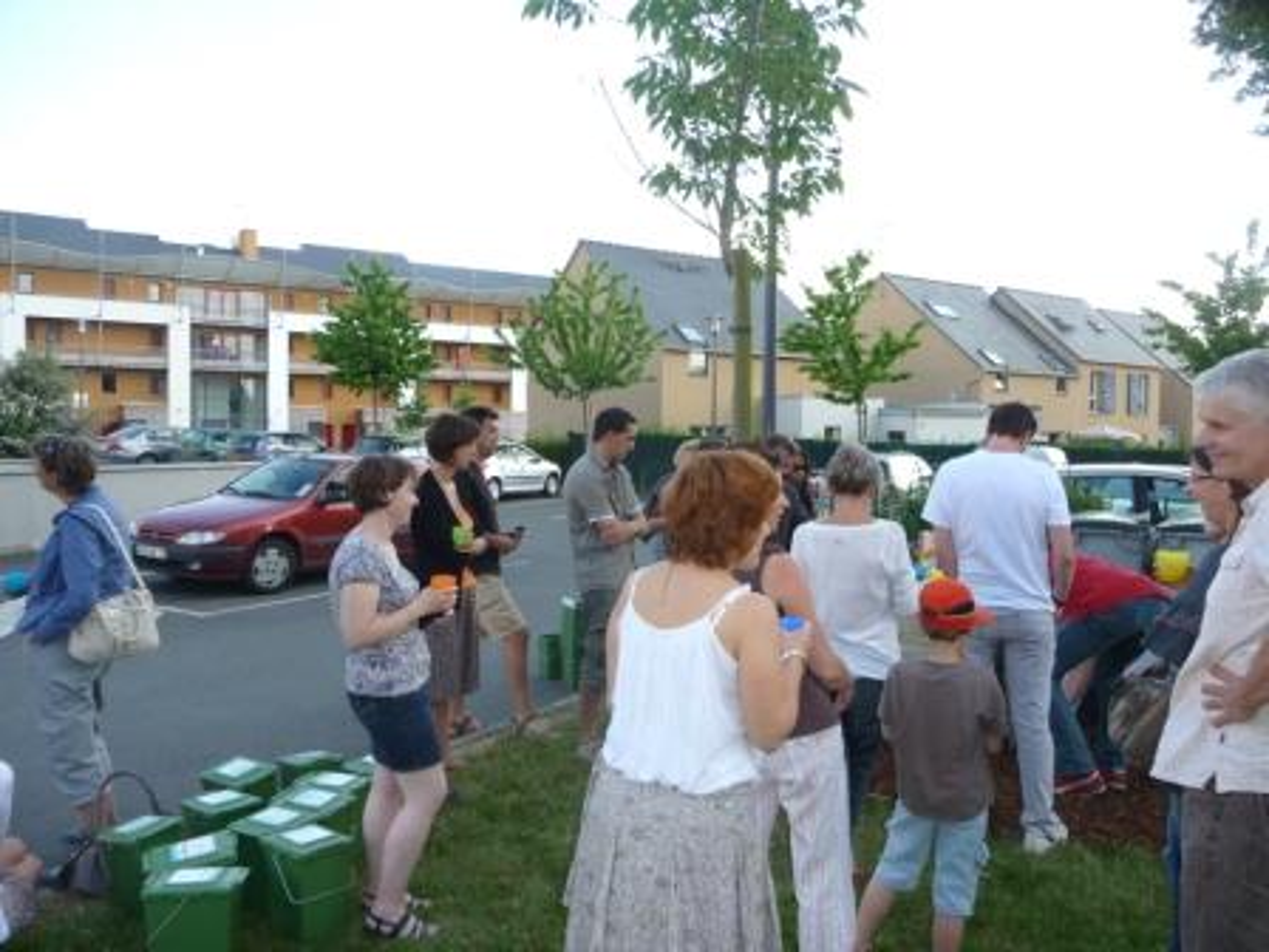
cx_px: 634
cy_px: 476
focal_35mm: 28
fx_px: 1026
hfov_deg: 63.4
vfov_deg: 49.7
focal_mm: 4.7
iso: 100
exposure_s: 1/160
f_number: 3.3
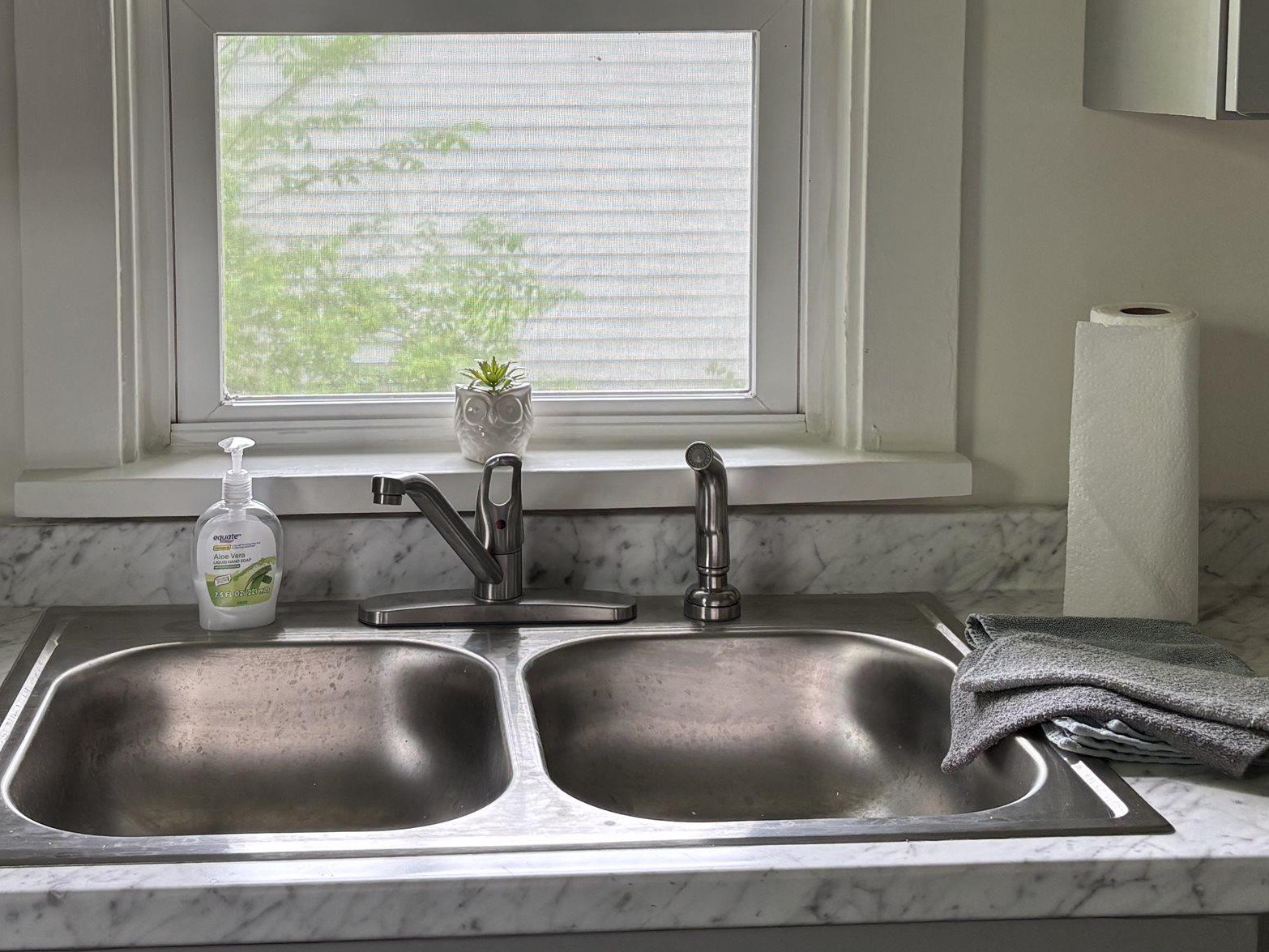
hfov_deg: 37.2
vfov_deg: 28.1
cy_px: 223
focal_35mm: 51
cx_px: 468
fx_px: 1870
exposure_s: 1/121
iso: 64
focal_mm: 5.96
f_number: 1.6
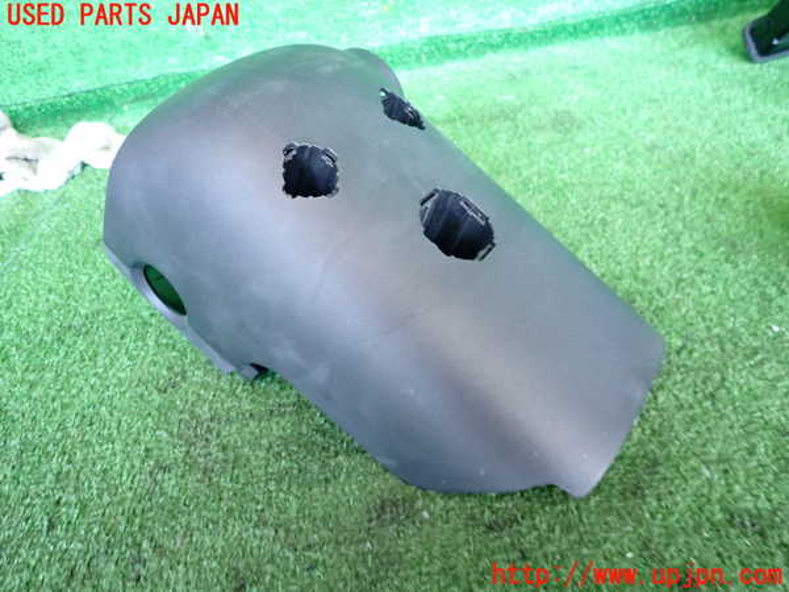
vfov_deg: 54.9
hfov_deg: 69.4
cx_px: 394
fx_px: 570
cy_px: 296
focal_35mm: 25
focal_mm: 4.5
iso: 640
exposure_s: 1/30
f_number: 2
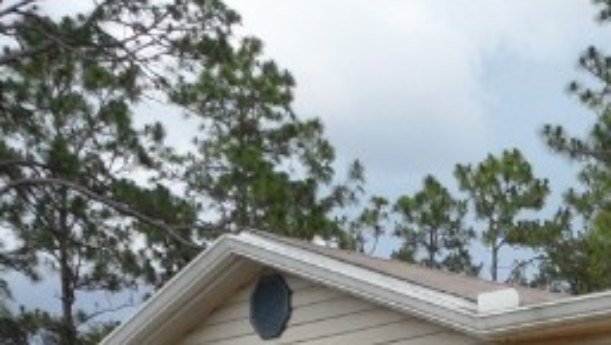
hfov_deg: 17.1
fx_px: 1897
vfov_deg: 9.6
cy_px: 714
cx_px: 825
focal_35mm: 117
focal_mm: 4.9
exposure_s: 1/750
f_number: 3.5
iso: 80
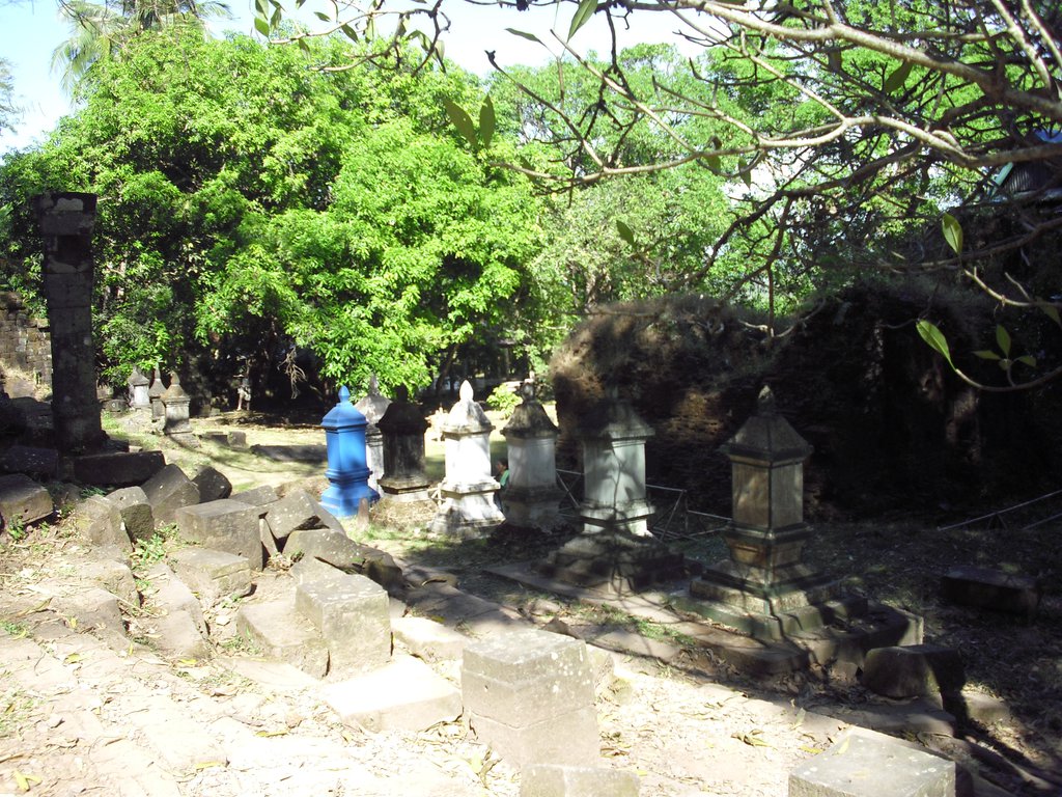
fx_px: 1166
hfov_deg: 49.0
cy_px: 398
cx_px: 531
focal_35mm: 38
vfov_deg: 37.7
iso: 100
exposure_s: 1/400
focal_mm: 6.2
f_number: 2.8
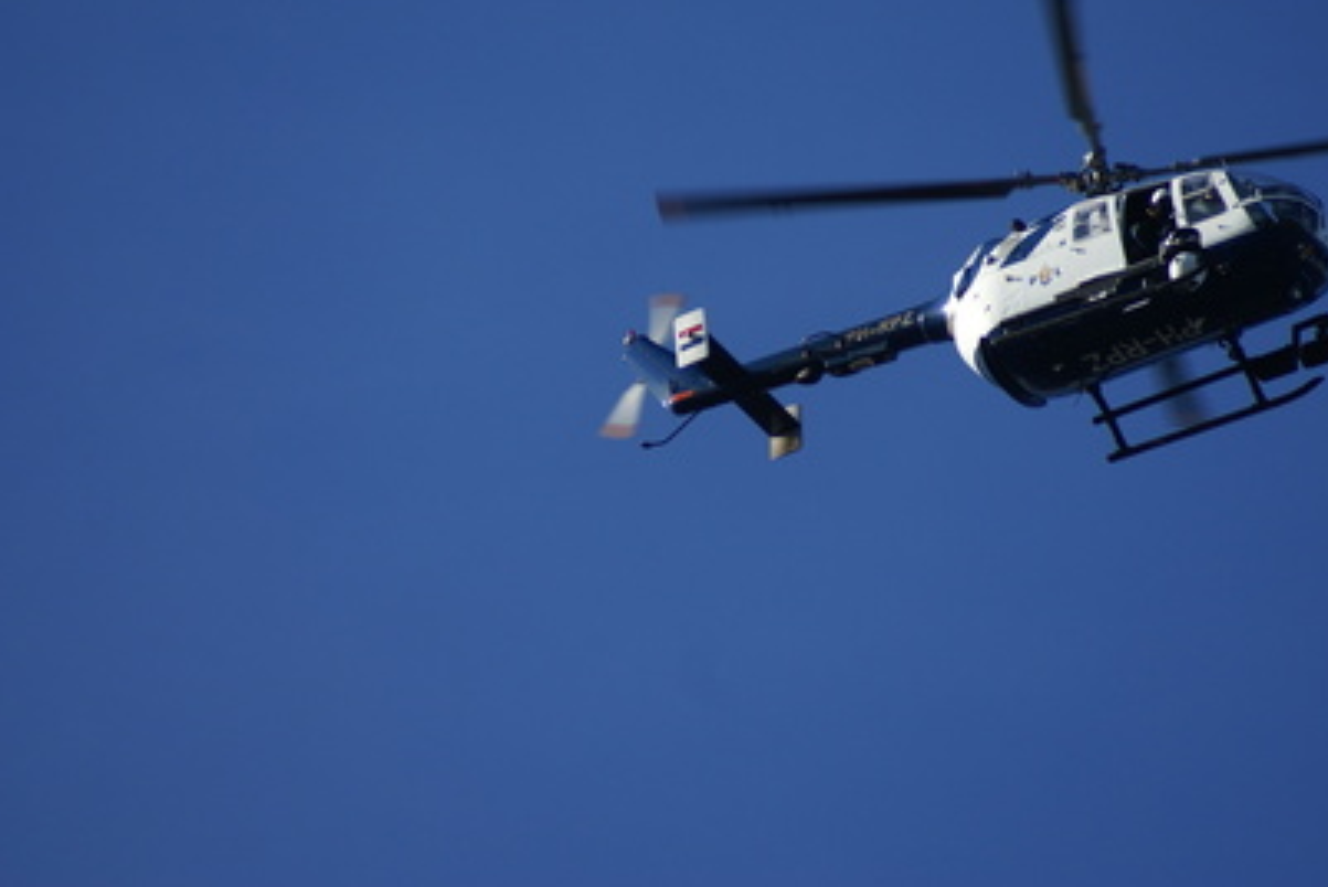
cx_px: 735
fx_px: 17793
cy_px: 394
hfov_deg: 4.3
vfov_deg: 2.9
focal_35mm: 482
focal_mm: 280
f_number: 5.6
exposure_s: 1/500
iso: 100
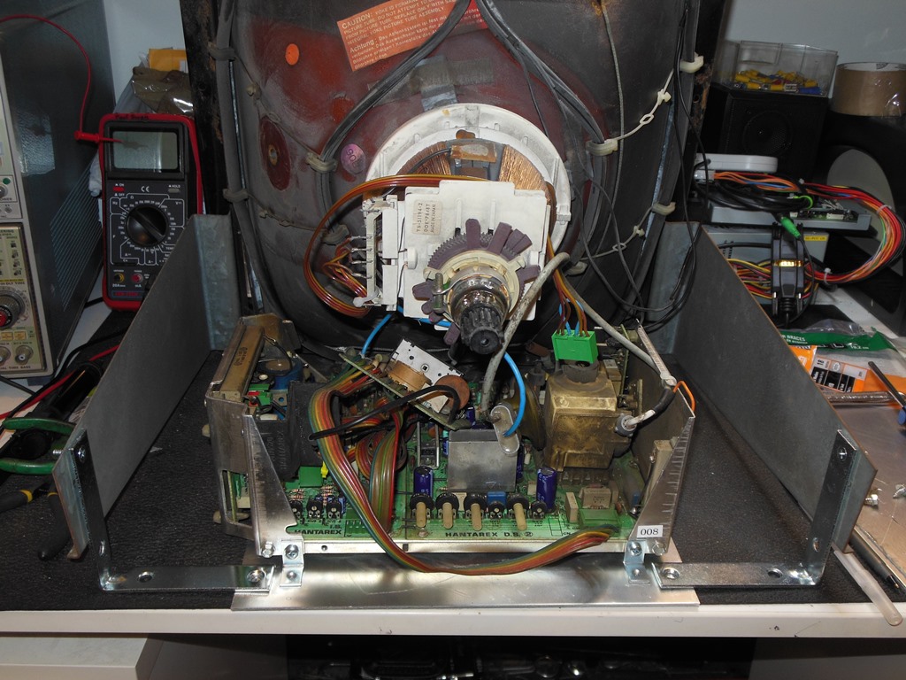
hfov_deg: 55.4
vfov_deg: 42.9
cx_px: 453
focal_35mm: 33
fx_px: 864
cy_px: 340
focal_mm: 6
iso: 125
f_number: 3.5
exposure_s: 1/30
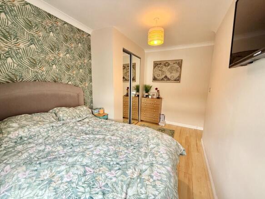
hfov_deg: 102.1
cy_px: 100
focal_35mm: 14
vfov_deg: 85.7
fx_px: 107
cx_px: 132
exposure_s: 1/99
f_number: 2.2
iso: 200
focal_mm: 2.22
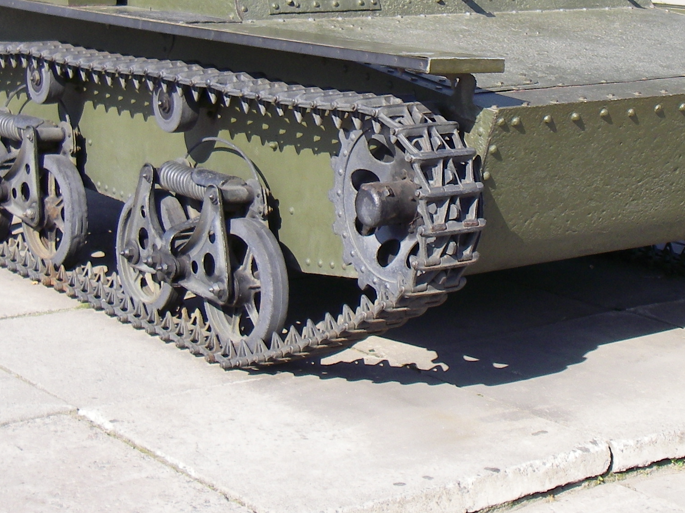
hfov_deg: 21.8
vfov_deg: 16.3
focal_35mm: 90
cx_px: 392
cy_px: 88
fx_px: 1781
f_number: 3.4
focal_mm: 7.3
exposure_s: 1/400
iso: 64
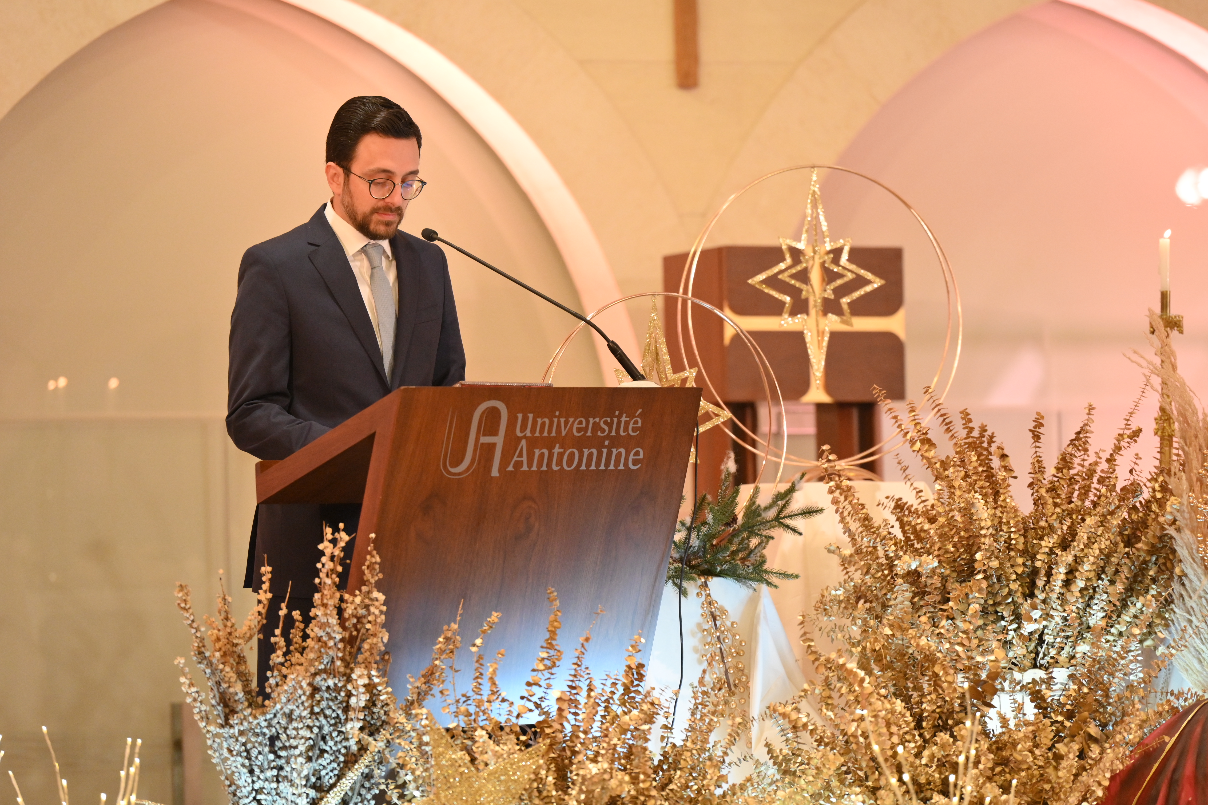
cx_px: 604
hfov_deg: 10.3
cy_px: 402
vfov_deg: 6.9
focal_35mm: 200
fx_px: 6709
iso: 3200
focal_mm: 200
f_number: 3.5
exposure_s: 1/250
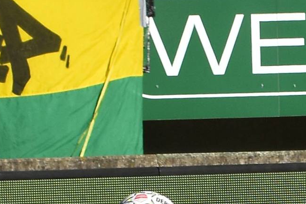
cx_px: 421
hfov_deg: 3.7
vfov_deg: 2.5
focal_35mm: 552
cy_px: 216
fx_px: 4693
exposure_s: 1/1000
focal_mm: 125
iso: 200
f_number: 5
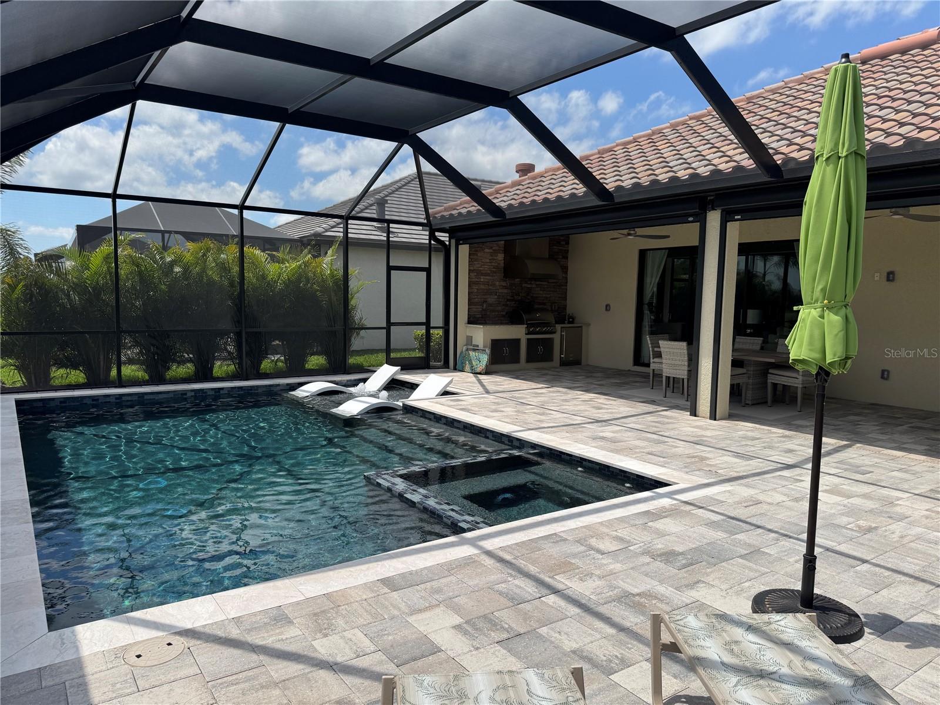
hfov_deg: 71.6
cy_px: 352
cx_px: 470
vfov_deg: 56.8
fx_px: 652
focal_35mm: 24
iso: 80
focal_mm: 6.76
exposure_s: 1/2959
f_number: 1.78
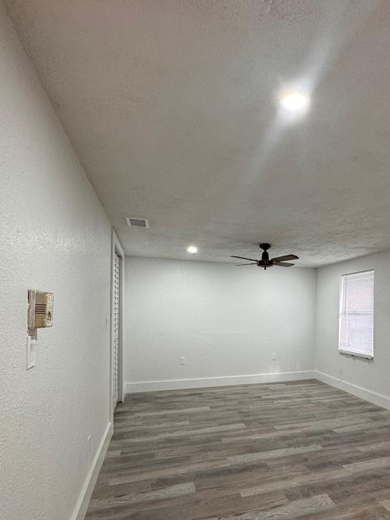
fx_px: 315
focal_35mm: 21
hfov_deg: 61.4
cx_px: 270
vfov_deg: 78.1
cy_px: 312
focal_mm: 2.22
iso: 160
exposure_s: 1/60
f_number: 2.2
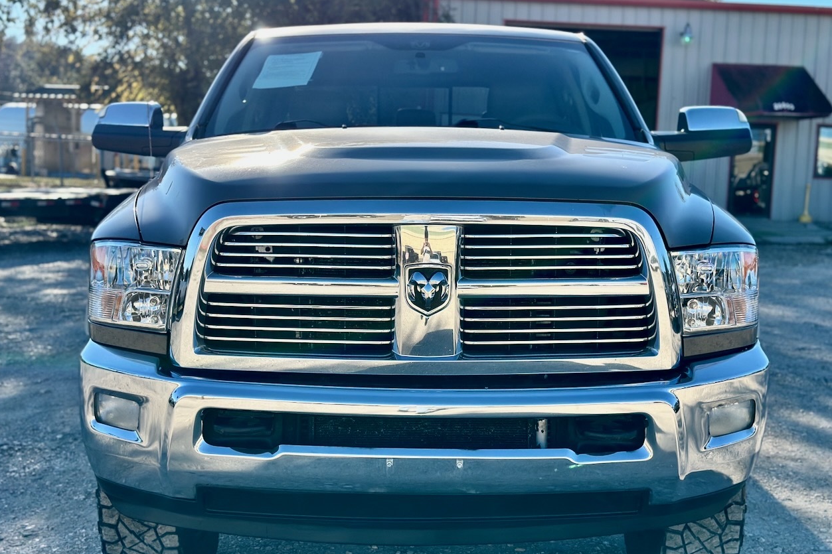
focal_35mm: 51
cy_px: 303
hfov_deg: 38.9
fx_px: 1178
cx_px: 420
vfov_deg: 26.5
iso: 80
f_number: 1.78
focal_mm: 6.86
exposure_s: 1/3058
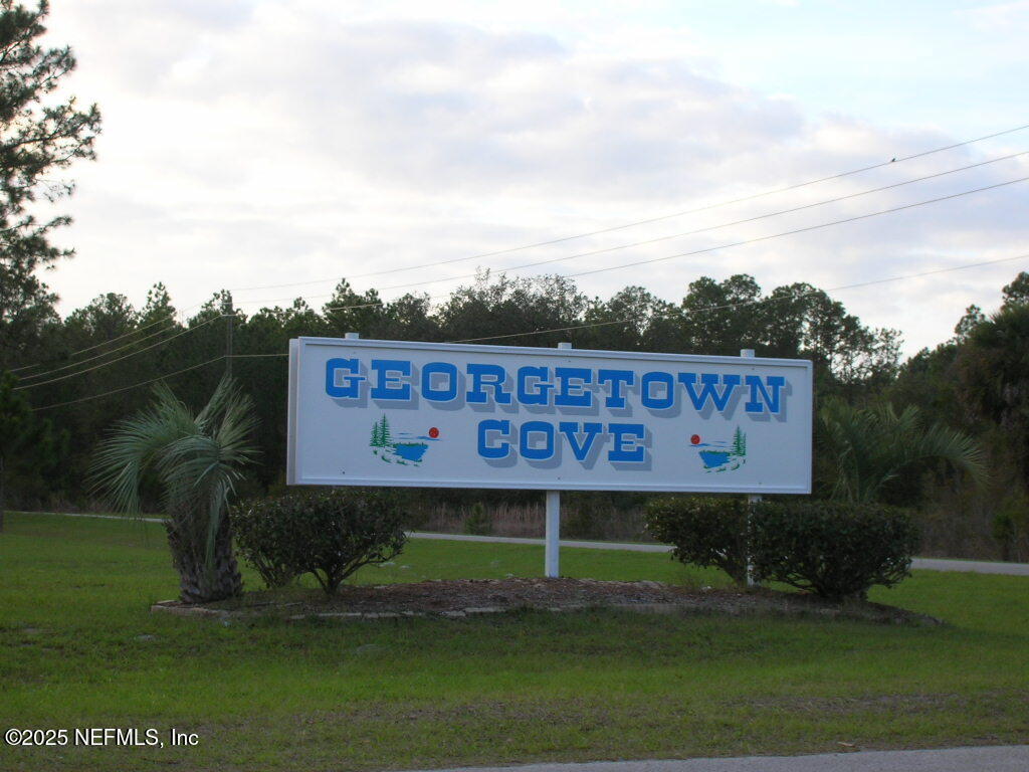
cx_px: 514
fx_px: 2081
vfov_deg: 21.0
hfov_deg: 27.8
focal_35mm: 70
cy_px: 386
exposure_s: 1/41
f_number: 6.6
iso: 50
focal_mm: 11.7
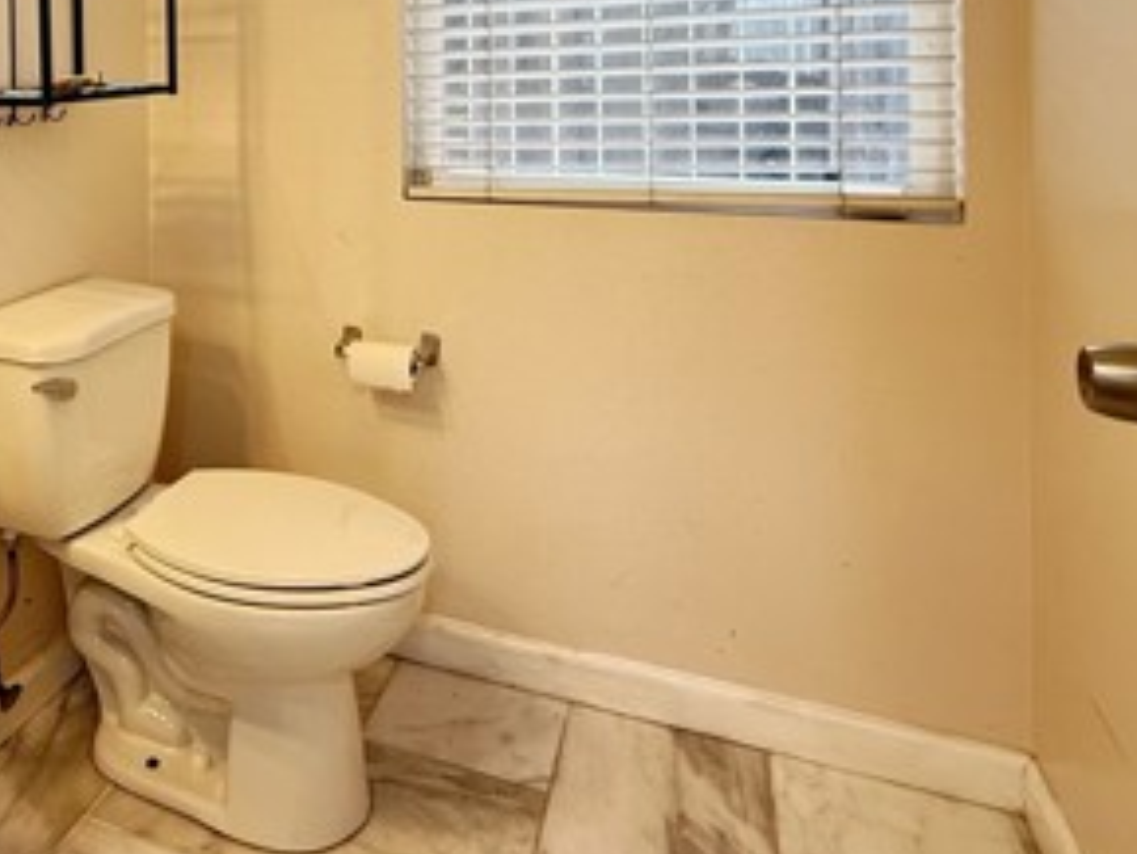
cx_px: 232
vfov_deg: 41.4
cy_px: 63
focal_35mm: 31
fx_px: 1019
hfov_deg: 54.5
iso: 400
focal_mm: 2.22
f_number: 2.2
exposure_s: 1/60
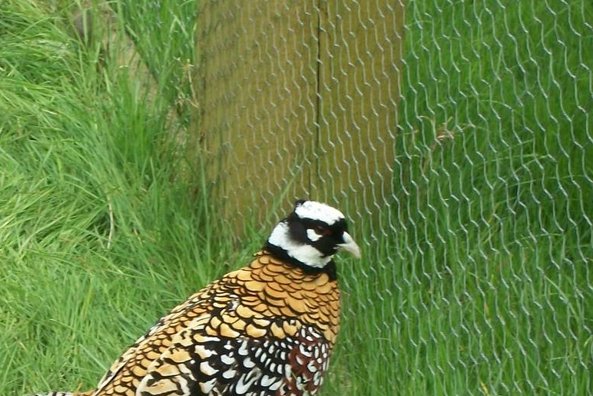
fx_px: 3410
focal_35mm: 207
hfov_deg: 9.9
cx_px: 200
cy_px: 356
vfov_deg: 6.6
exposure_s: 1/80
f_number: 5.2
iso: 80
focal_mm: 17.1
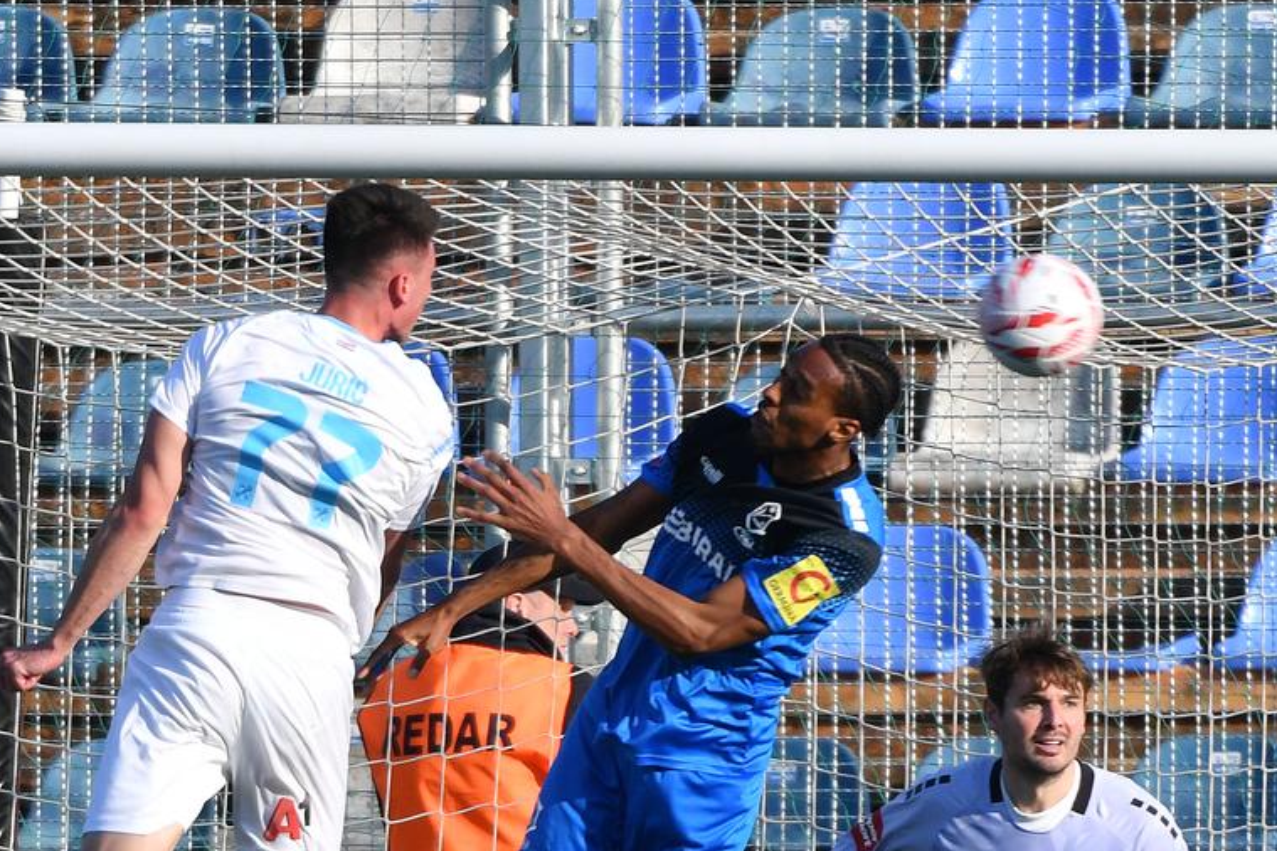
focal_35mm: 843
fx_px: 29901
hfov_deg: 2.4
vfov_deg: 1.6
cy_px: 833
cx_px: 511
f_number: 5
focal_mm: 400
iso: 200
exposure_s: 1/1250
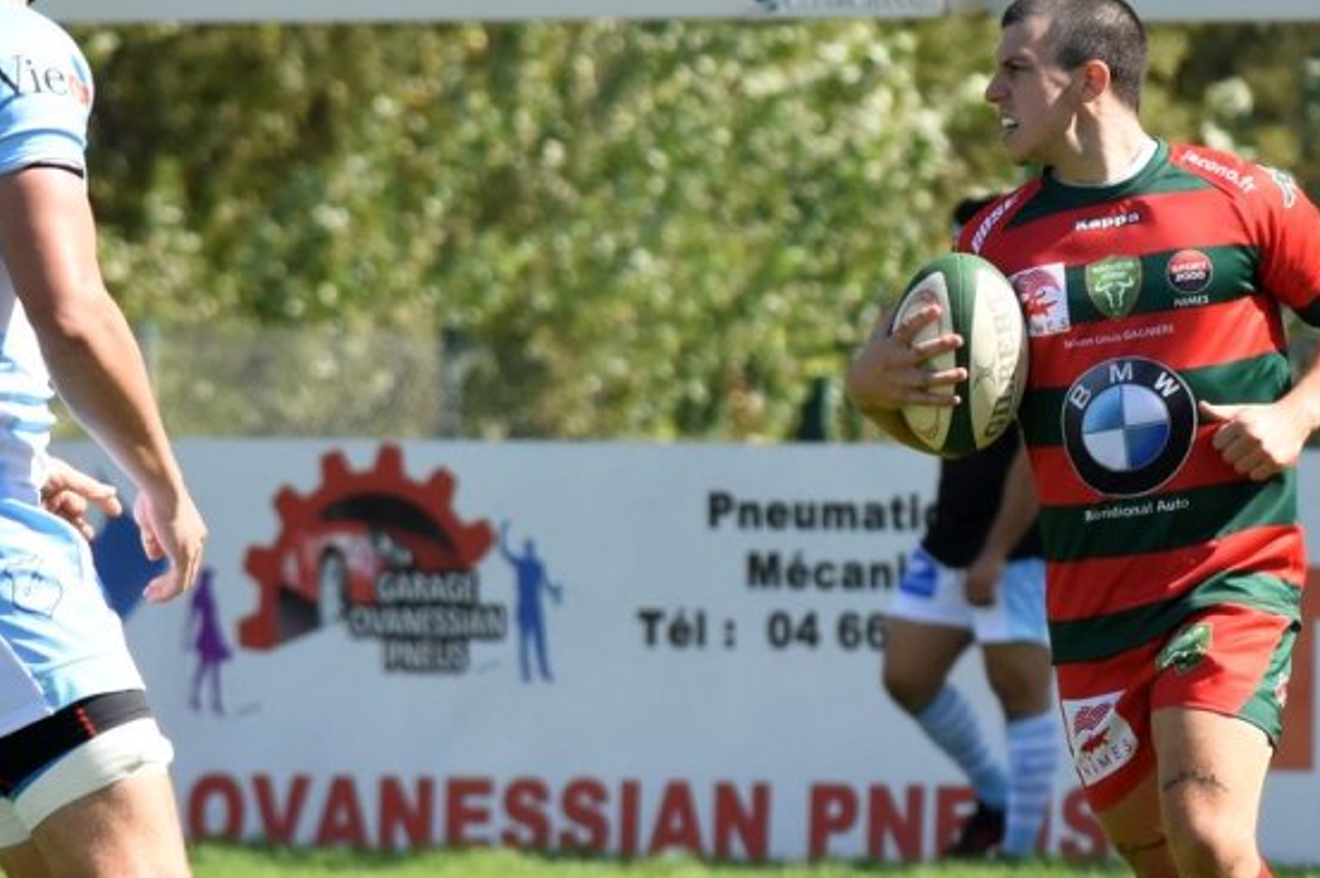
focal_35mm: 667
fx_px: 24441
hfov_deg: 3.1
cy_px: 525
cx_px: 948
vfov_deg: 2.1
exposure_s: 1/1250
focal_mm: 240
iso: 800
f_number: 9
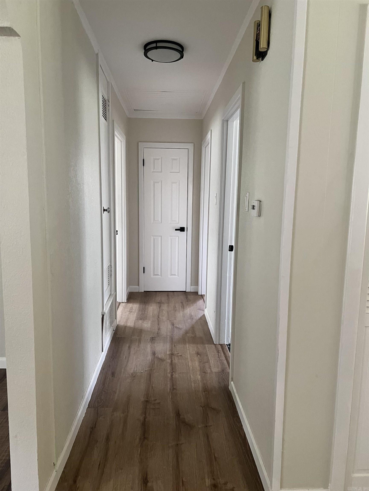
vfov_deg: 67.3
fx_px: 370
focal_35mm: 26
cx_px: 184
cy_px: 246
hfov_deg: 53.1
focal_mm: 5.7
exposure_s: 1/60
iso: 320
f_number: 1.5
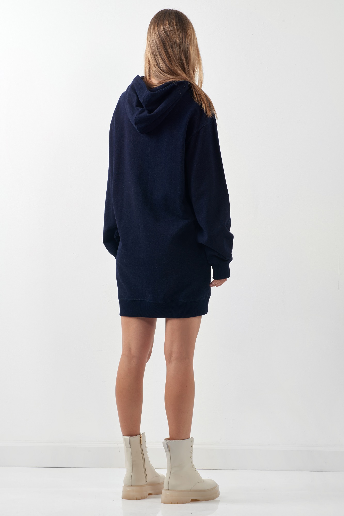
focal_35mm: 130
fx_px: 1862
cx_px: 172
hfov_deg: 10.6
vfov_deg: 15.8
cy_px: 258
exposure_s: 1/200
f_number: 14
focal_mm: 130
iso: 100
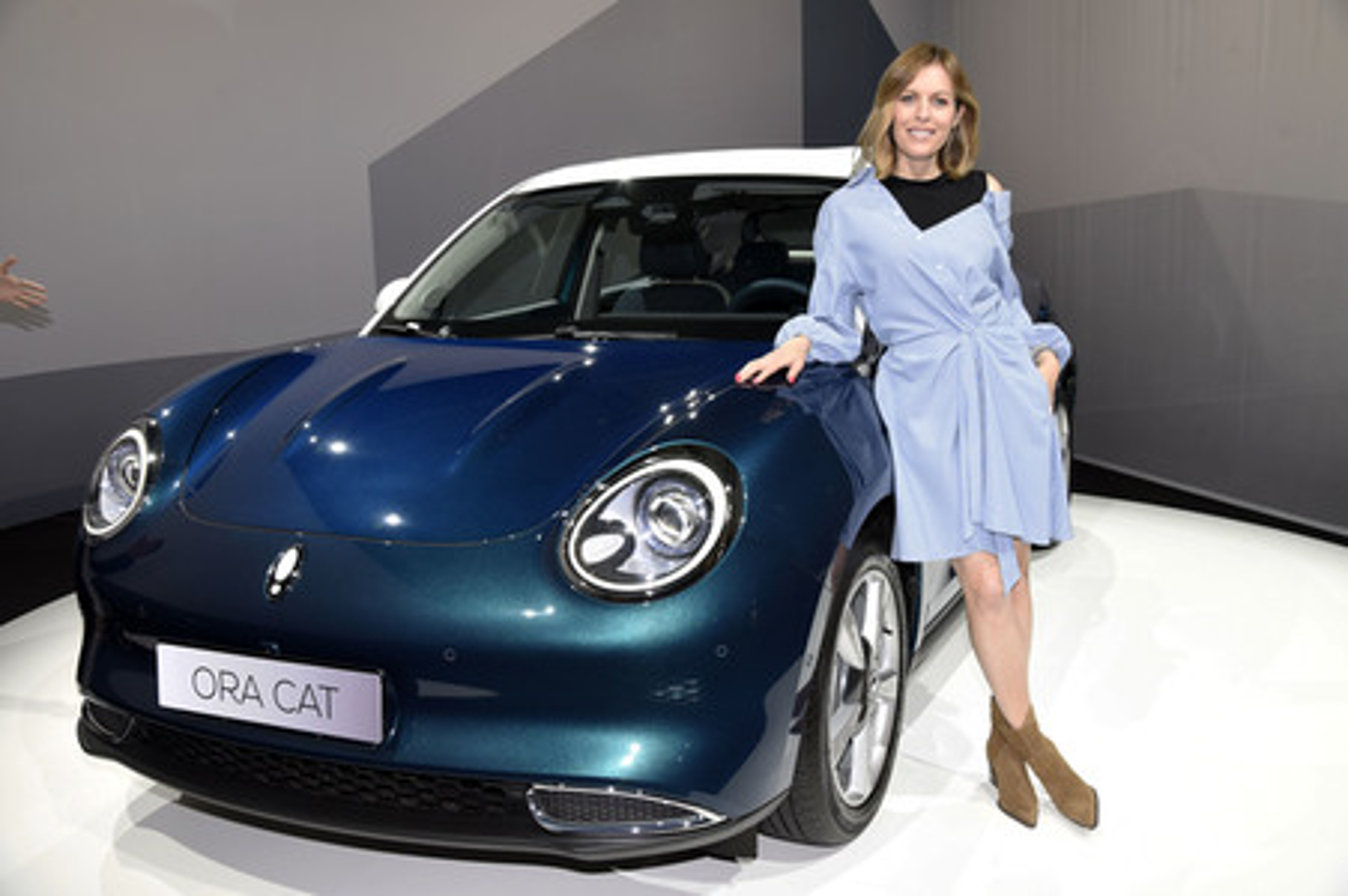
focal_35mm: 34
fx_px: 1272
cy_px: 448
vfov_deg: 38.8
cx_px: 674
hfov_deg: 55.8
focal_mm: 34
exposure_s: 1/100
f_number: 6.3
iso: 800
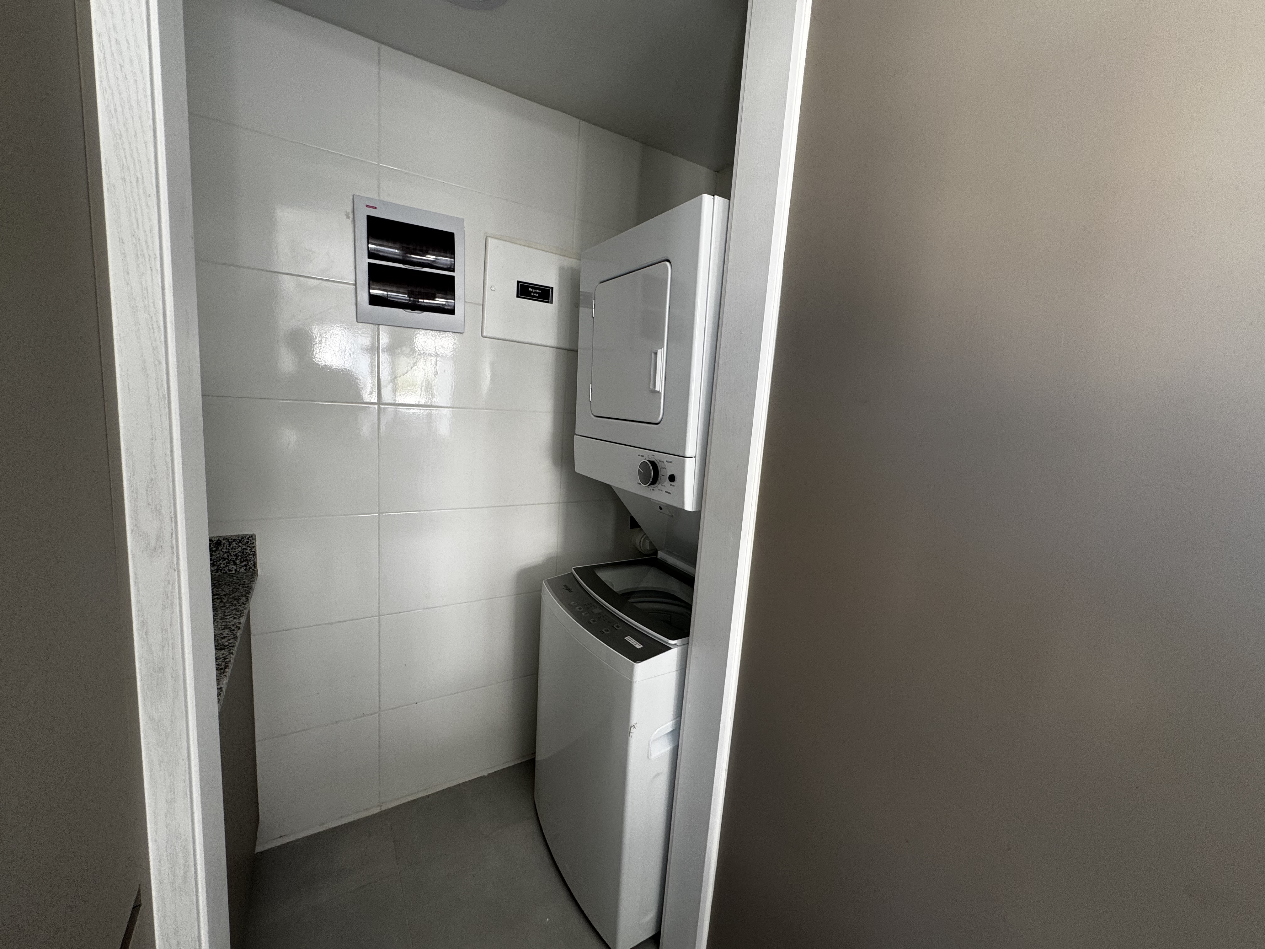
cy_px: 474
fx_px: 512
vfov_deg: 85.7
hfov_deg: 102.1
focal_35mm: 14
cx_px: 632
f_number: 2.2
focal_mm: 2.22
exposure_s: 1/99
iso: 100
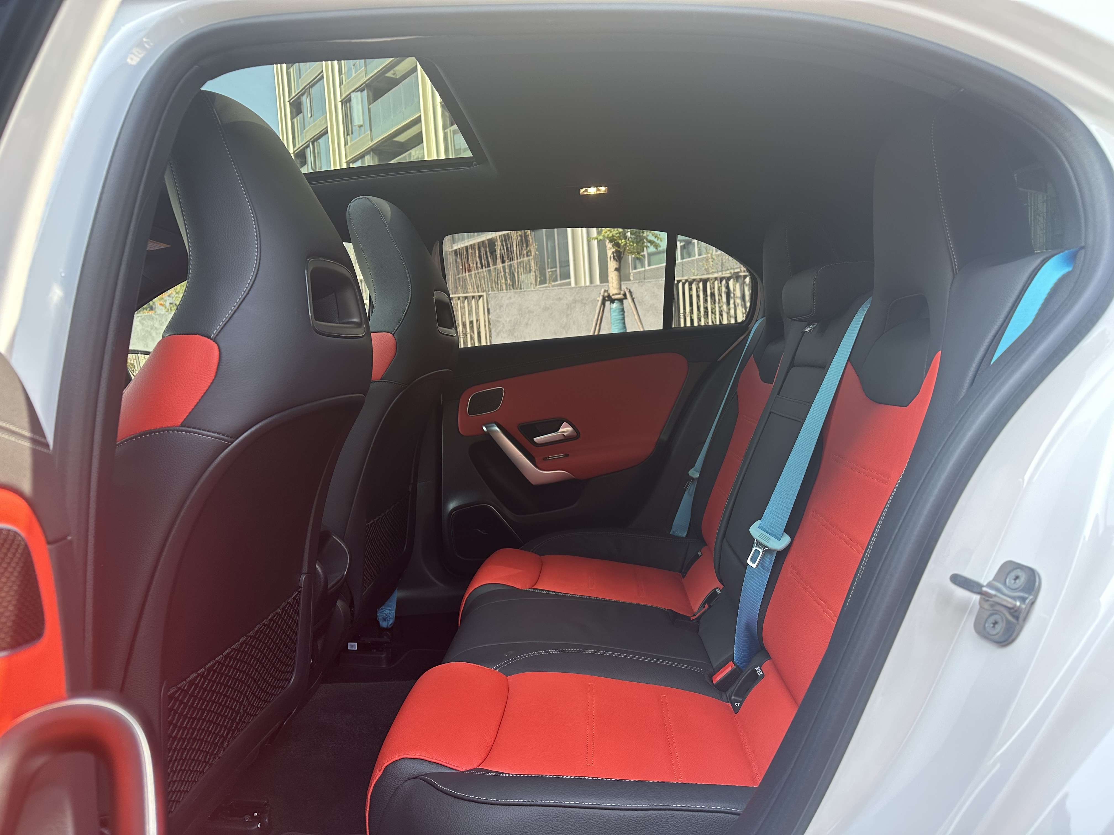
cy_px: 418
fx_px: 772
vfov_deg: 56.8
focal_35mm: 24
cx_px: 557
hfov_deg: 71.6
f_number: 1.78
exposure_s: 1/121
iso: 125
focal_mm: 6.86
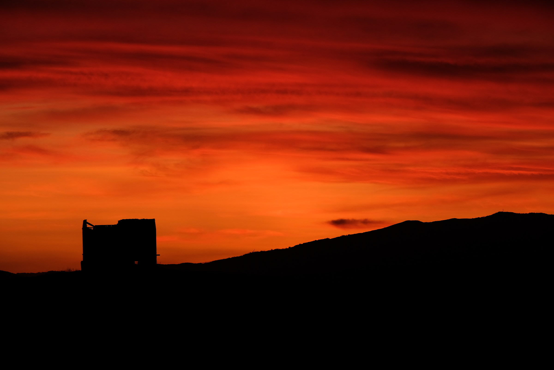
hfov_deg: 11.2
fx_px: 2816
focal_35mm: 183
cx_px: 277
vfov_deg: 7.5
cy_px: 185
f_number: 8
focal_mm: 121.8
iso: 400
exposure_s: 1/320
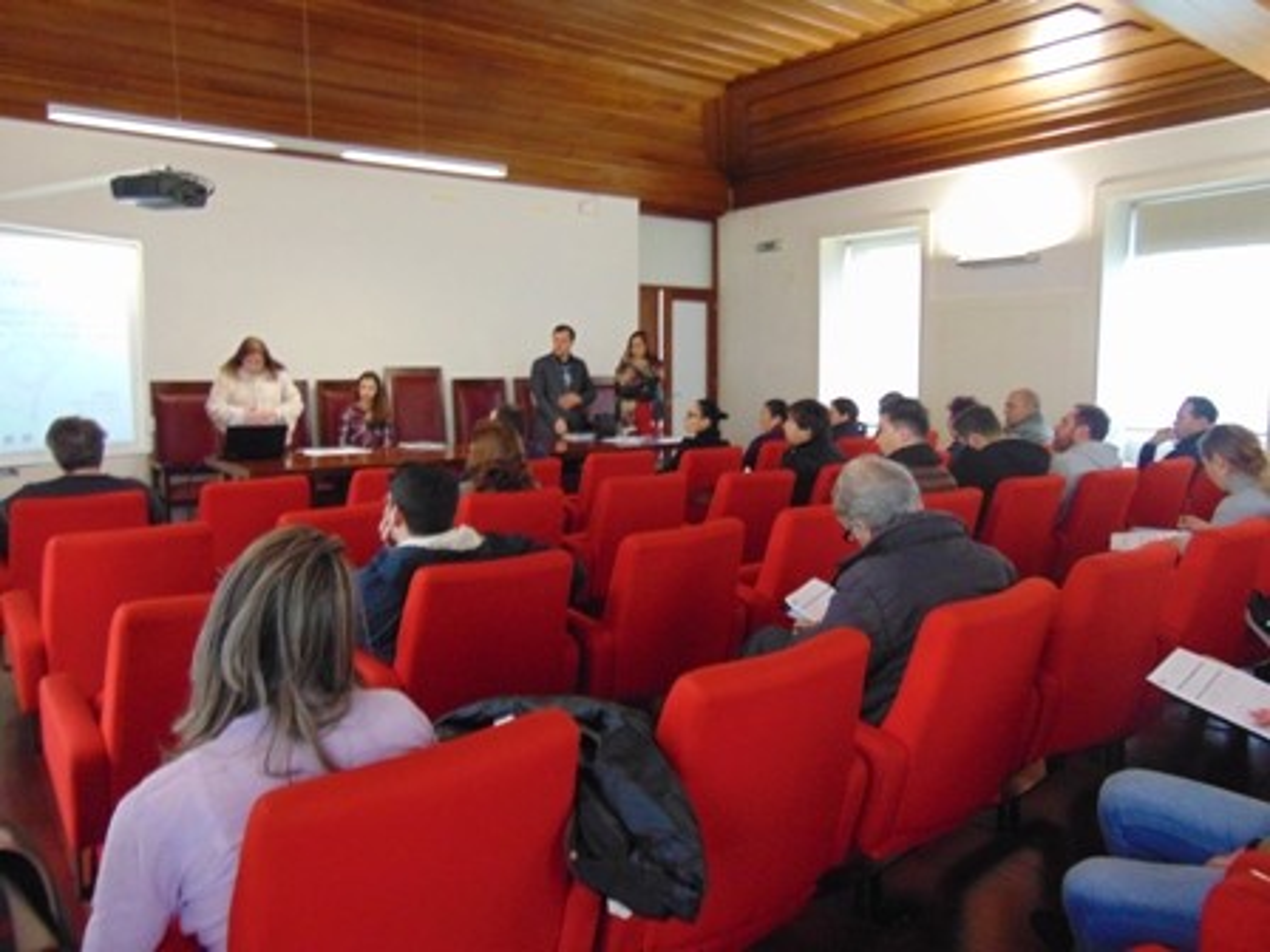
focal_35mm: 25
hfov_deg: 69.4
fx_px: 917
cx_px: 635
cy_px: 476
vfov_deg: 54.9
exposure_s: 1/15
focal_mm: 4.5
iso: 400
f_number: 3
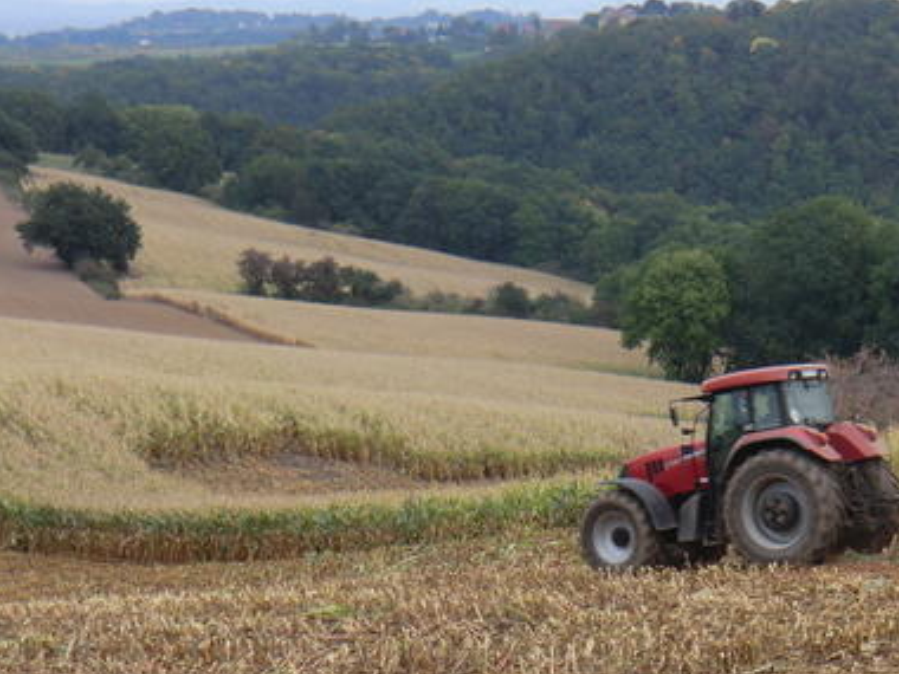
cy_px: 404
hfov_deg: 14.2
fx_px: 3558
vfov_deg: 10.8
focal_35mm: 137
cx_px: 901
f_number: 4.4
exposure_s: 1/125
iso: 64
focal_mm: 11.6
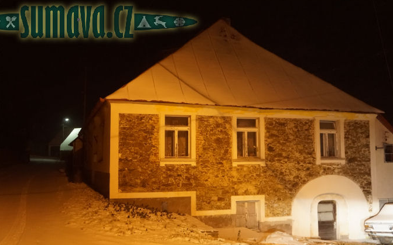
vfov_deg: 34.4
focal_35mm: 37
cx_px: 196
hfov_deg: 52.8
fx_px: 396
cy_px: 123
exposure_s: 1/25
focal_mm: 24
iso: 6400
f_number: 4
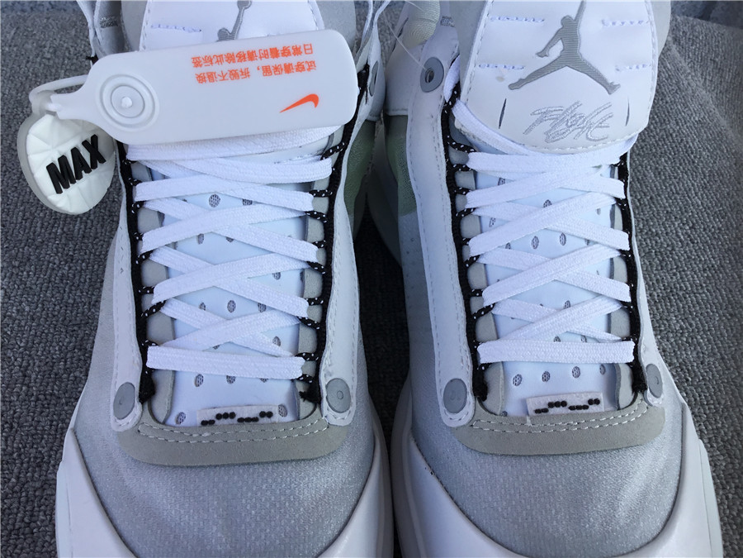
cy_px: 279
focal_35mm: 31
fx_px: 665
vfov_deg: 45.4
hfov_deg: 58.4
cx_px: 372
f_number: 2.4
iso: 25
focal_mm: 3.3
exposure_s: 1/344
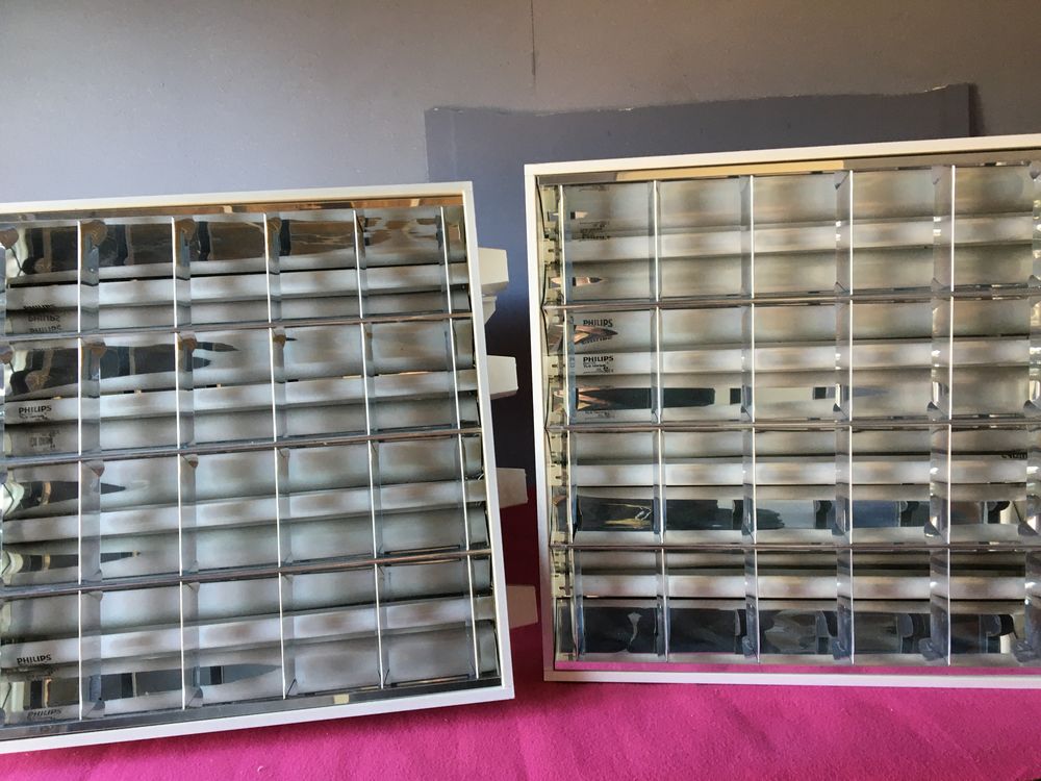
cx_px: 520
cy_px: 390
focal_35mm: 29
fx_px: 872
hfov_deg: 61.7
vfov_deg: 48.2
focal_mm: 4.15
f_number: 2.2
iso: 80
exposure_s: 1/33
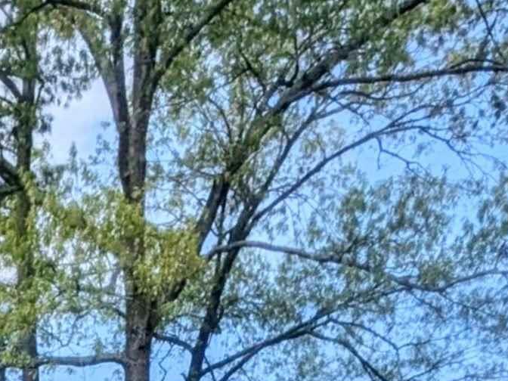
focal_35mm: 64
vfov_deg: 16.4
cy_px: 798
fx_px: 939
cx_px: 11
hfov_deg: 28.6
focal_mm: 1.85
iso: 56
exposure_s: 1/1718
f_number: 2.2
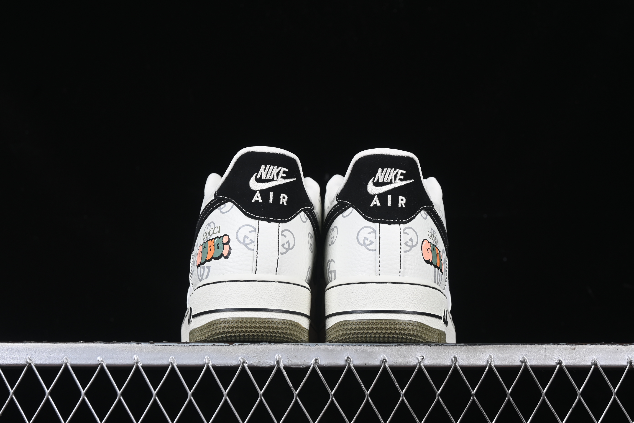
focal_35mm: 75
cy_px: 212
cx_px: 317
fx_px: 1321
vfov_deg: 18.2
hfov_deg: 27.0
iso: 160
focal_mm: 50
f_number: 8
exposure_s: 1/80
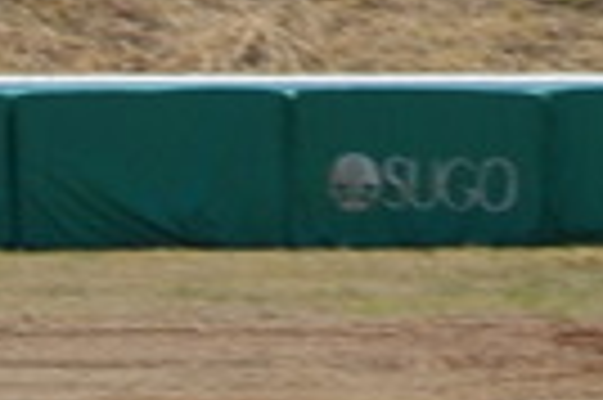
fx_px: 25011
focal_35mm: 1495
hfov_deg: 1.4
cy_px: 634
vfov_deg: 0.9
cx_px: -18
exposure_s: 1/350
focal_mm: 130
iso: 200
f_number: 9.5
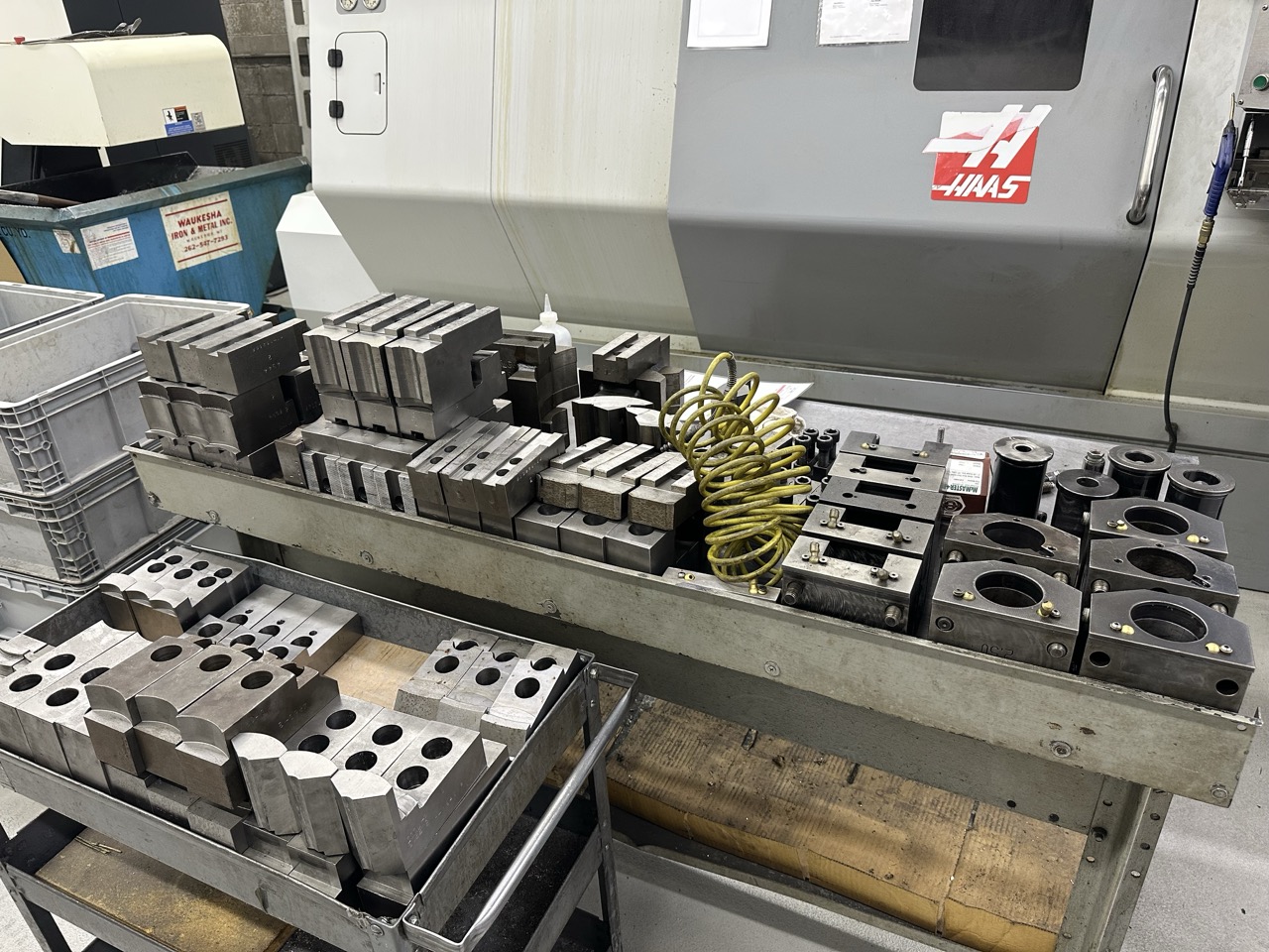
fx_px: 880
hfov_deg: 71.6
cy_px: 476
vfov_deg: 56.8
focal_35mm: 24
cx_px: 634
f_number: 1.78
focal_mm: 6.86
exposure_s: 1/60
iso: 160
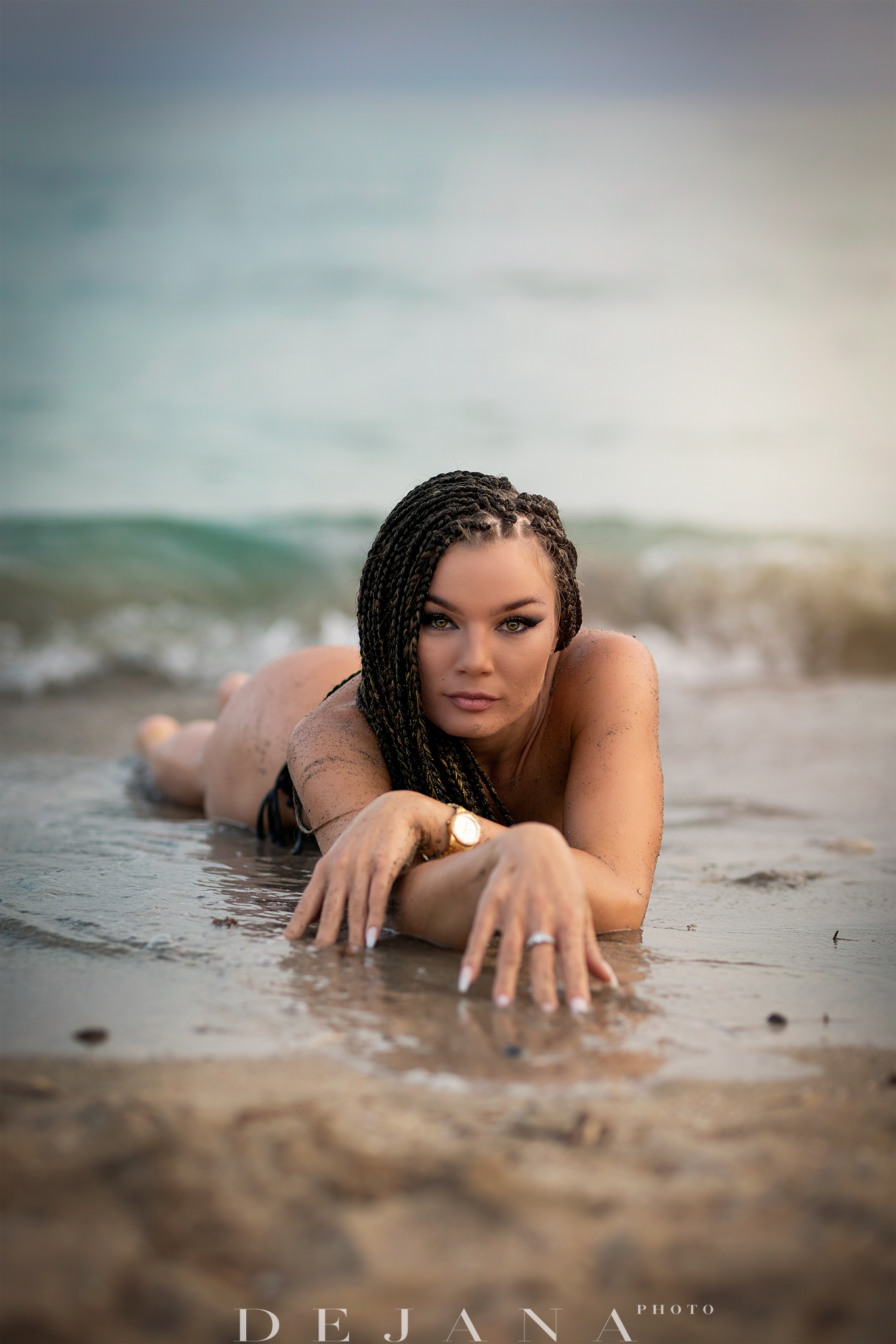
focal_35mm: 85
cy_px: 672
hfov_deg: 16.1
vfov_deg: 23.9
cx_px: 448
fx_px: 3174
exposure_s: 1/400
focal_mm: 85
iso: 200
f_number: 1.8
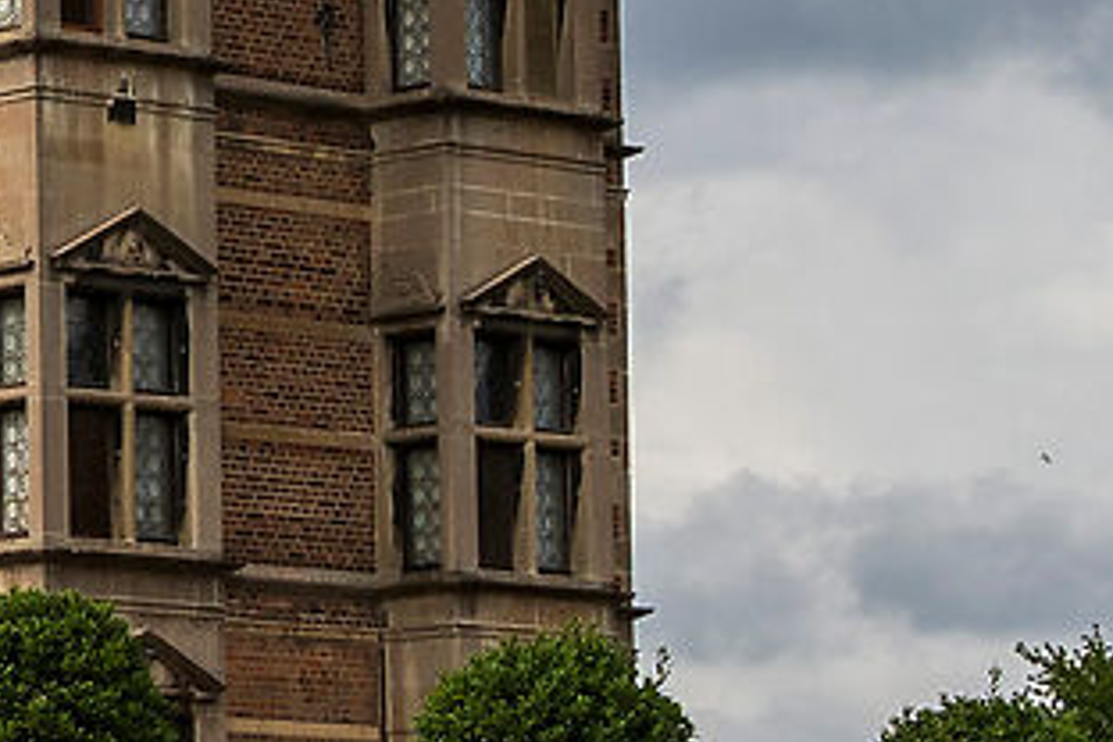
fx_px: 6430
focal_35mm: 208
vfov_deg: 6.5
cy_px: -389
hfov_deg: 9.3
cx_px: -1020
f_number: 10
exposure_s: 1/200
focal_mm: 27
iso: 100
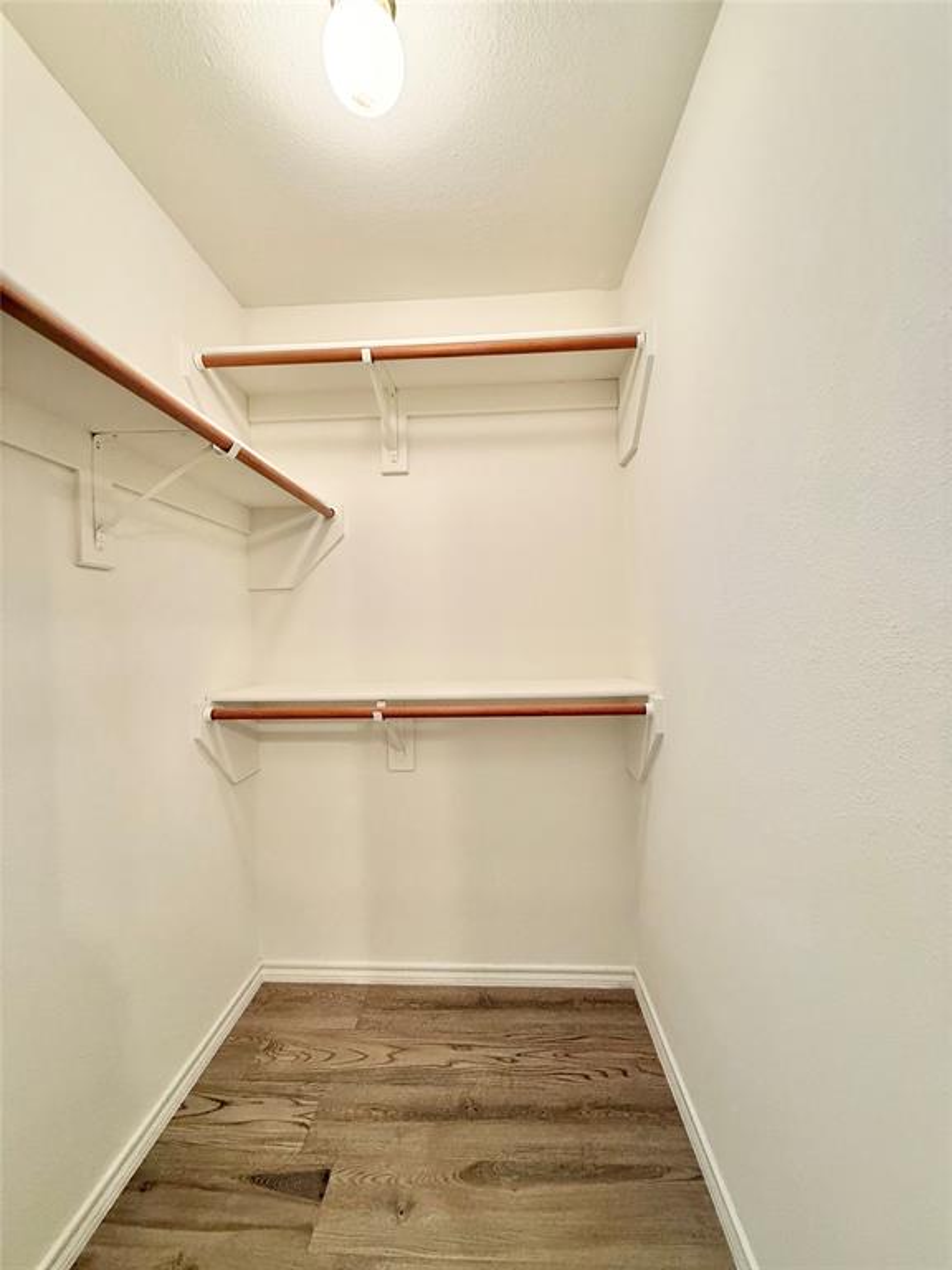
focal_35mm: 14
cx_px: 476
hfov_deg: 85.7
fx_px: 513
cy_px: 635
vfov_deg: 102.1
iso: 200
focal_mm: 2.22
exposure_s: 1/60
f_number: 2.2
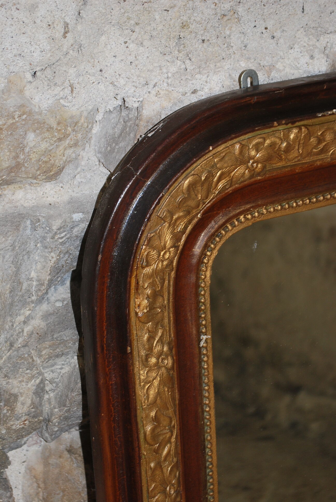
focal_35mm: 82
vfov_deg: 24.6
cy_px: 251
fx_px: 1152
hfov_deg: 16.6
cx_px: 168
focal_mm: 55
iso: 200
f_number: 5.6
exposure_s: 1/60
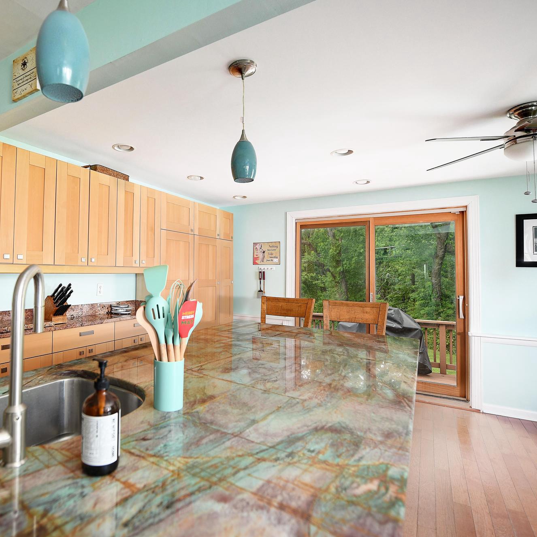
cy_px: 263
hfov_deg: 70.2
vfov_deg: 72.1
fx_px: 369
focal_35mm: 21
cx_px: 181
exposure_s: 1/200
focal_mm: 16
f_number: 4
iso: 125
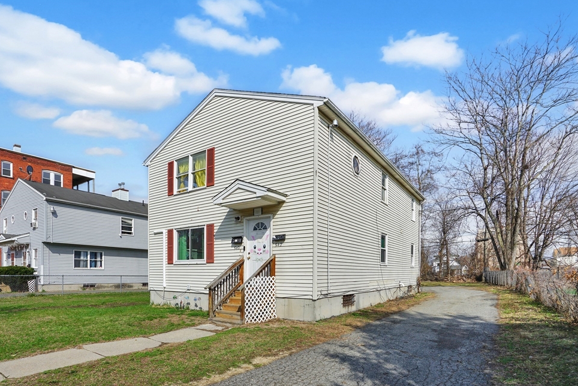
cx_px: 284
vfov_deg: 70.5
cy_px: 194
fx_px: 273
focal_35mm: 17
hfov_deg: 93.3
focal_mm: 16
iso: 100
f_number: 11
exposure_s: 1/250
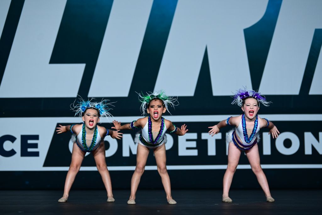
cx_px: 161
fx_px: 984
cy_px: 108
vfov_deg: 12.5
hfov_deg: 18.6
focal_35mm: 110
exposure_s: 1/800
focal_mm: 110
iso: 1600
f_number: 2.8
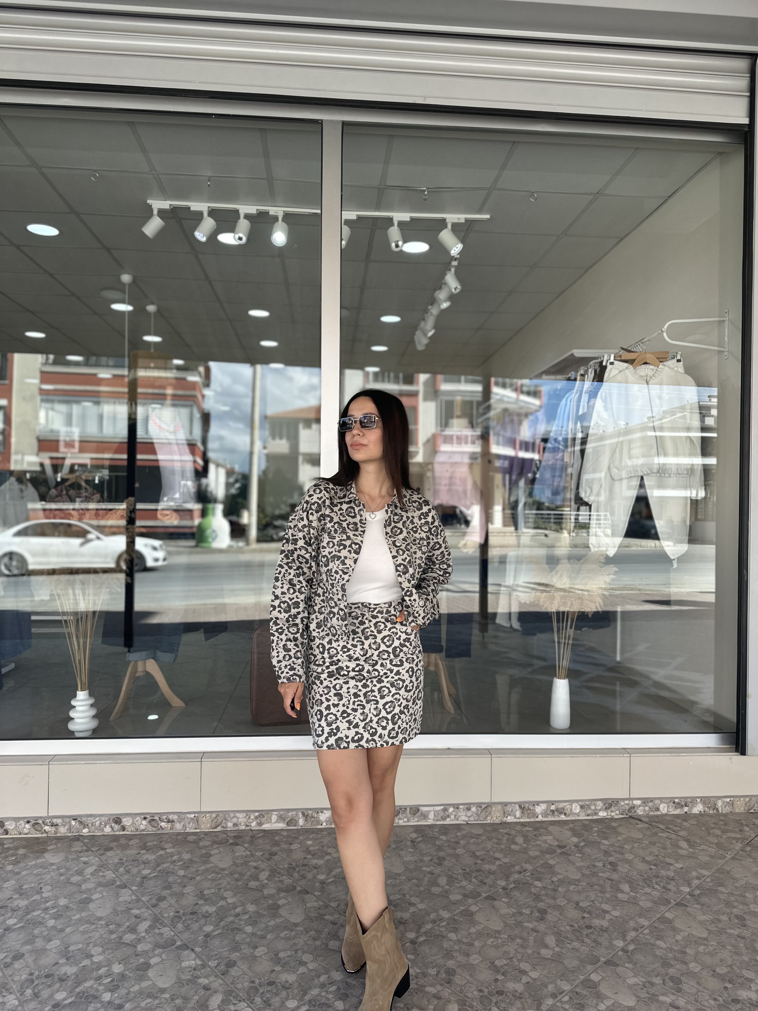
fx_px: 701
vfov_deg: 71.6
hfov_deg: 56.8
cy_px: 506
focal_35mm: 24
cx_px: 379
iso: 80
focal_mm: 6.86
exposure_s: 1/555
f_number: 1.78
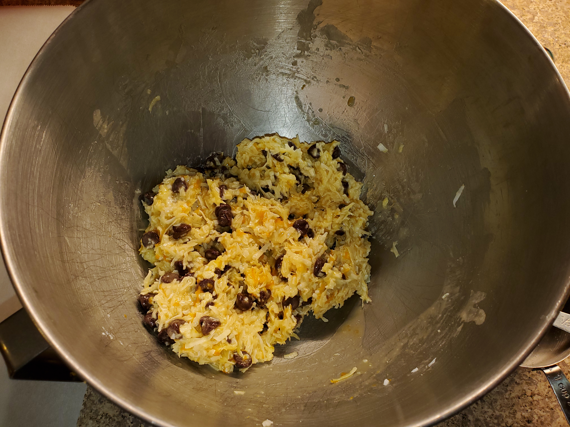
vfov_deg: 53.1
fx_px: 428
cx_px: 285
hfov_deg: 67.3
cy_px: 214
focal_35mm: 26
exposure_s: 1/60
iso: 80
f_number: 2.4
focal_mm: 4.3
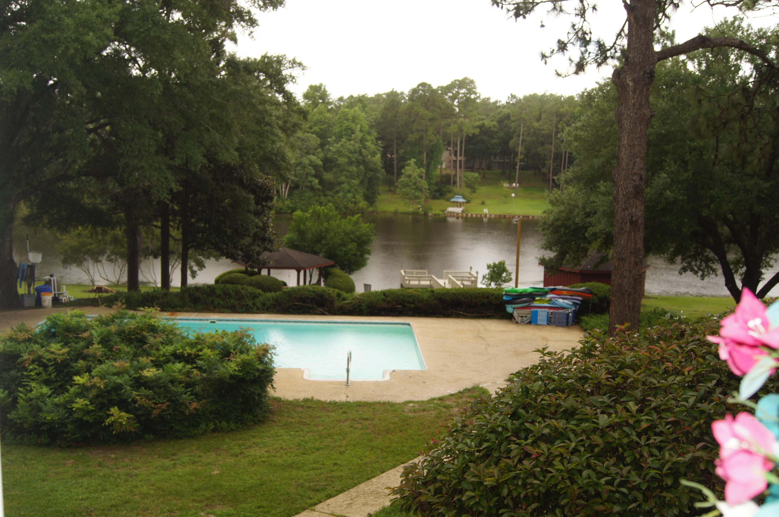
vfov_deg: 36.8
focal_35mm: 36
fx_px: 778
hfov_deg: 53.2
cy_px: 258
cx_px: 390
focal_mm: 24
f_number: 5.6
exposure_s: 1/60
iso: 100
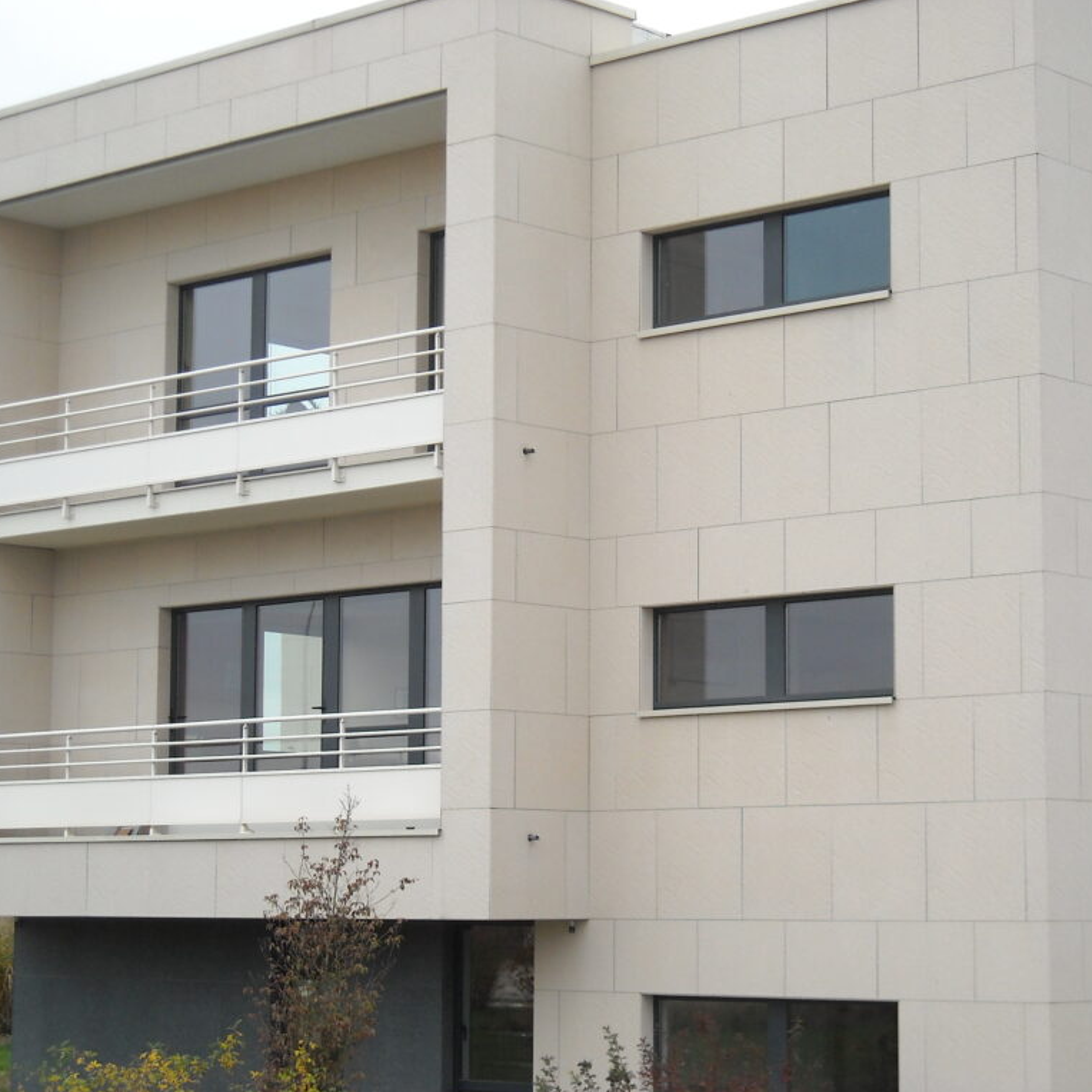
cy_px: 545
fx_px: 3212
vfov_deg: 19.3
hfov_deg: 19.3
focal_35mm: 90
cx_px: 630
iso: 113
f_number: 3.9
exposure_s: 1/250
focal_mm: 12.3
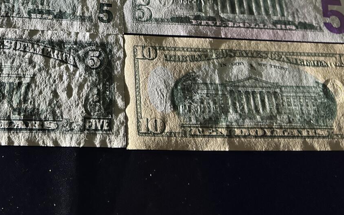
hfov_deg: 45.7
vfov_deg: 29.5
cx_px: 90
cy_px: 30
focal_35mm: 42
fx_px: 394
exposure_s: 1/50
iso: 640
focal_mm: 6.86
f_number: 1.78
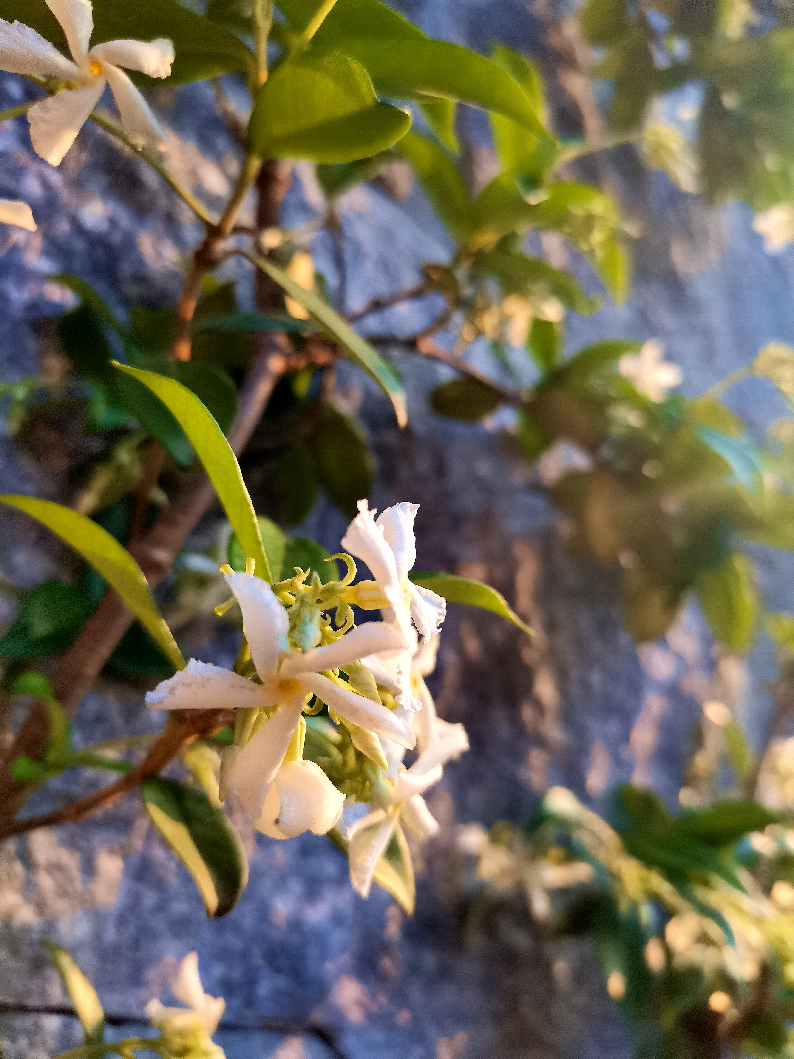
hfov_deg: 53.1
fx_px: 795
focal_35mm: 26
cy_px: 530
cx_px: 397
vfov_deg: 67.3
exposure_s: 1/120
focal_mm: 5.58
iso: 64
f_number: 1.8
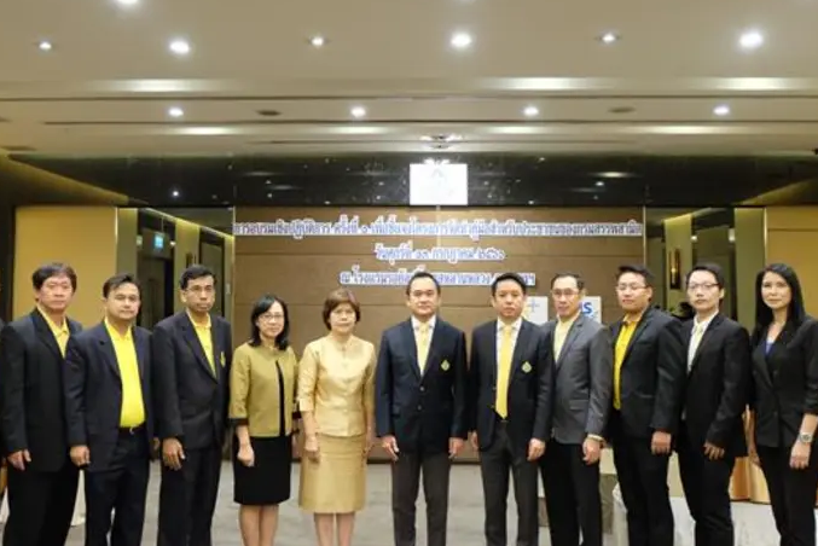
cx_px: 378
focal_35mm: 38
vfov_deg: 35.1
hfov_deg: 50.6
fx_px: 864
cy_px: 259
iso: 1250
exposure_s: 1/15
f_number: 4
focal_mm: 22.2
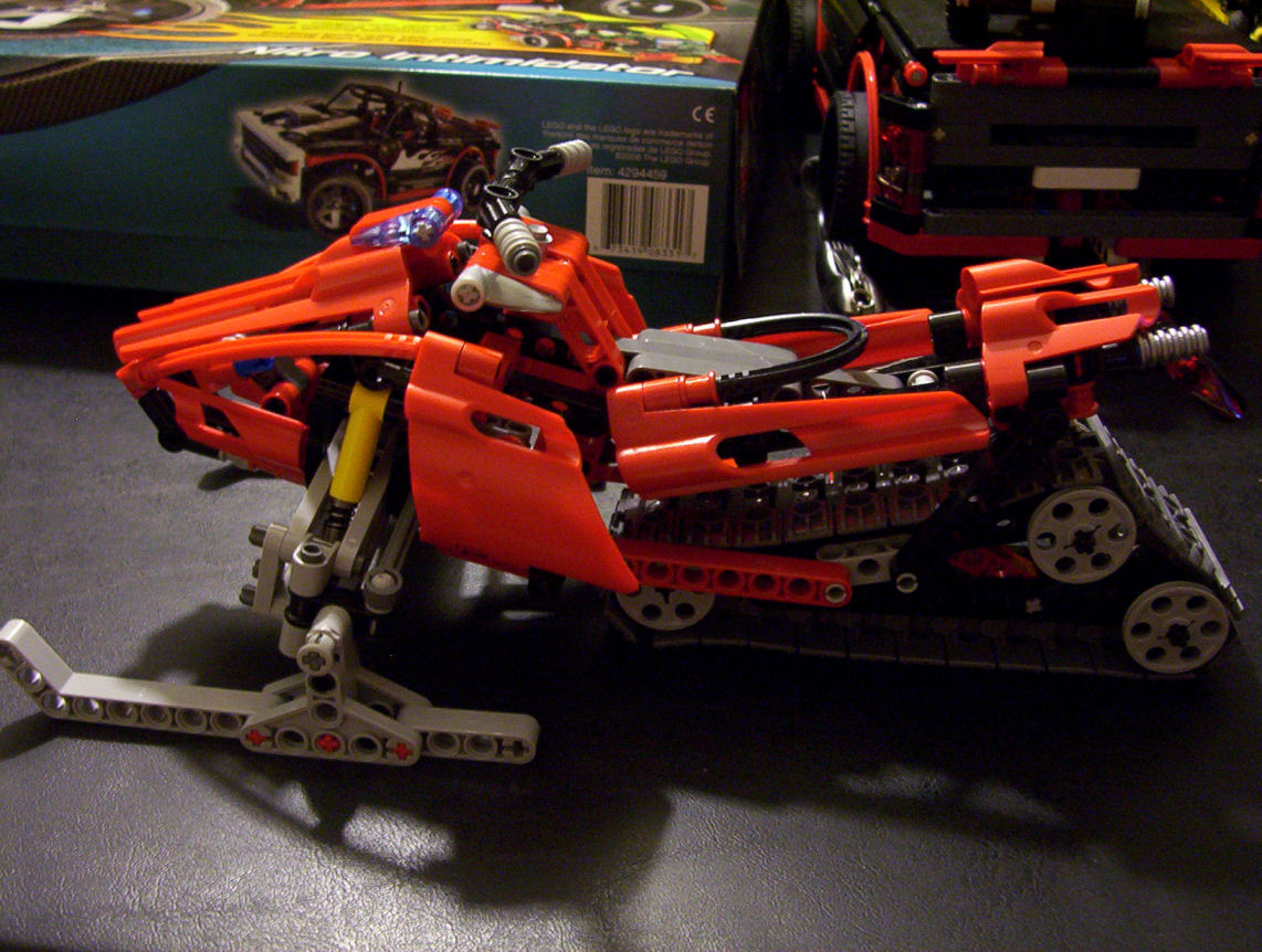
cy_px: 476
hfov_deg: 43.8
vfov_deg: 33.7
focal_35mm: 43
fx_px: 1571
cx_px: 631
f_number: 2.73
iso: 200
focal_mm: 5.77
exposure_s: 1/8
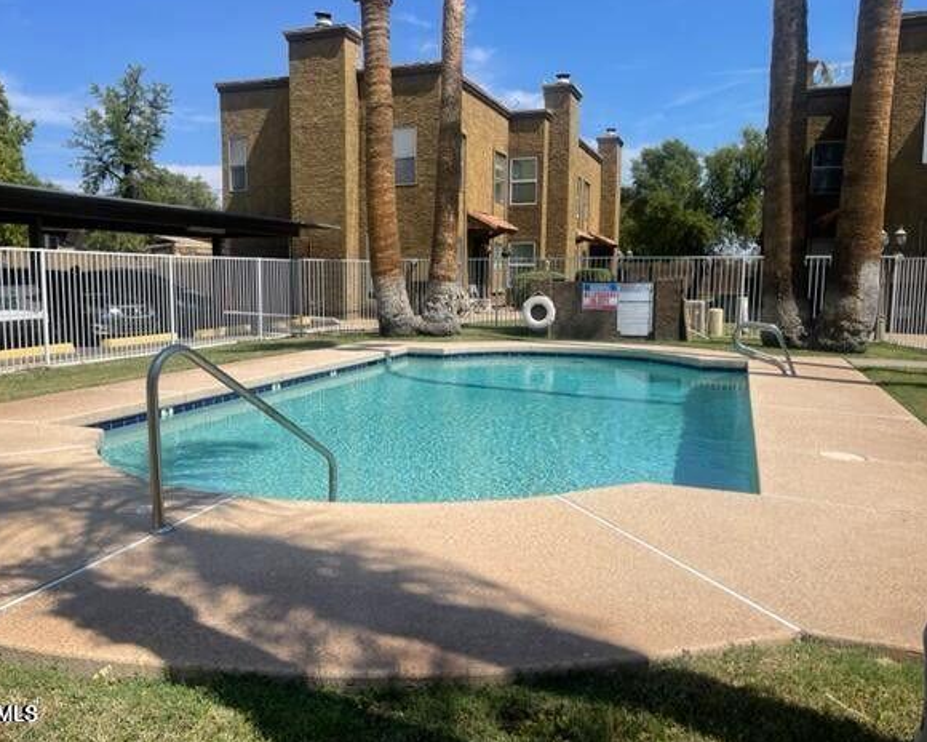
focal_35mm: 28
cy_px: 365
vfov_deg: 51.5
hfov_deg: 62.1
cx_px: 417
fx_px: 768
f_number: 1.6
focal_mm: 5.1
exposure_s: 1/4902
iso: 32
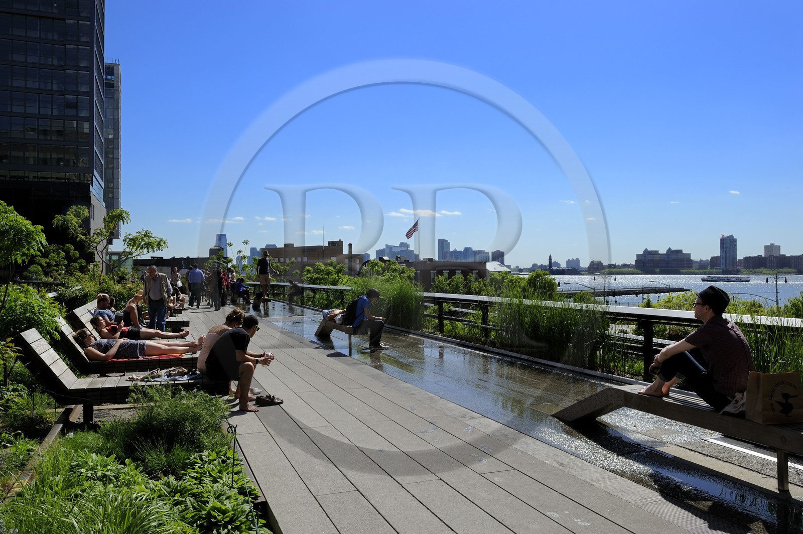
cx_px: 402
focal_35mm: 29
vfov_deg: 44.9
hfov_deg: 63.7
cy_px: 267
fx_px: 646
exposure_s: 1/200
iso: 200
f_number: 16
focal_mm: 29
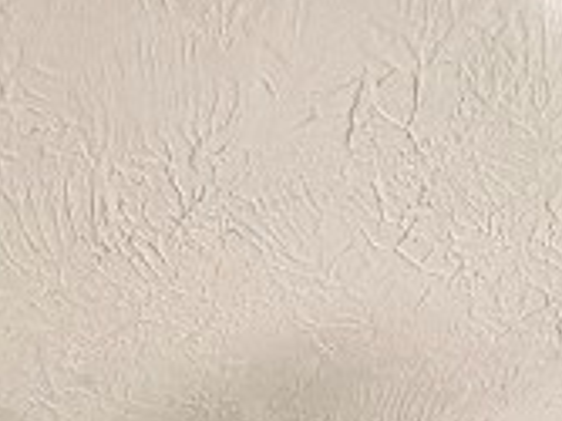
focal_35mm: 86
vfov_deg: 11.1
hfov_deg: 21.9
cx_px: -3
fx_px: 1395
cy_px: 1250
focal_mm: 2.22
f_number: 2.2
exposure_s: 1/131
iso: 125
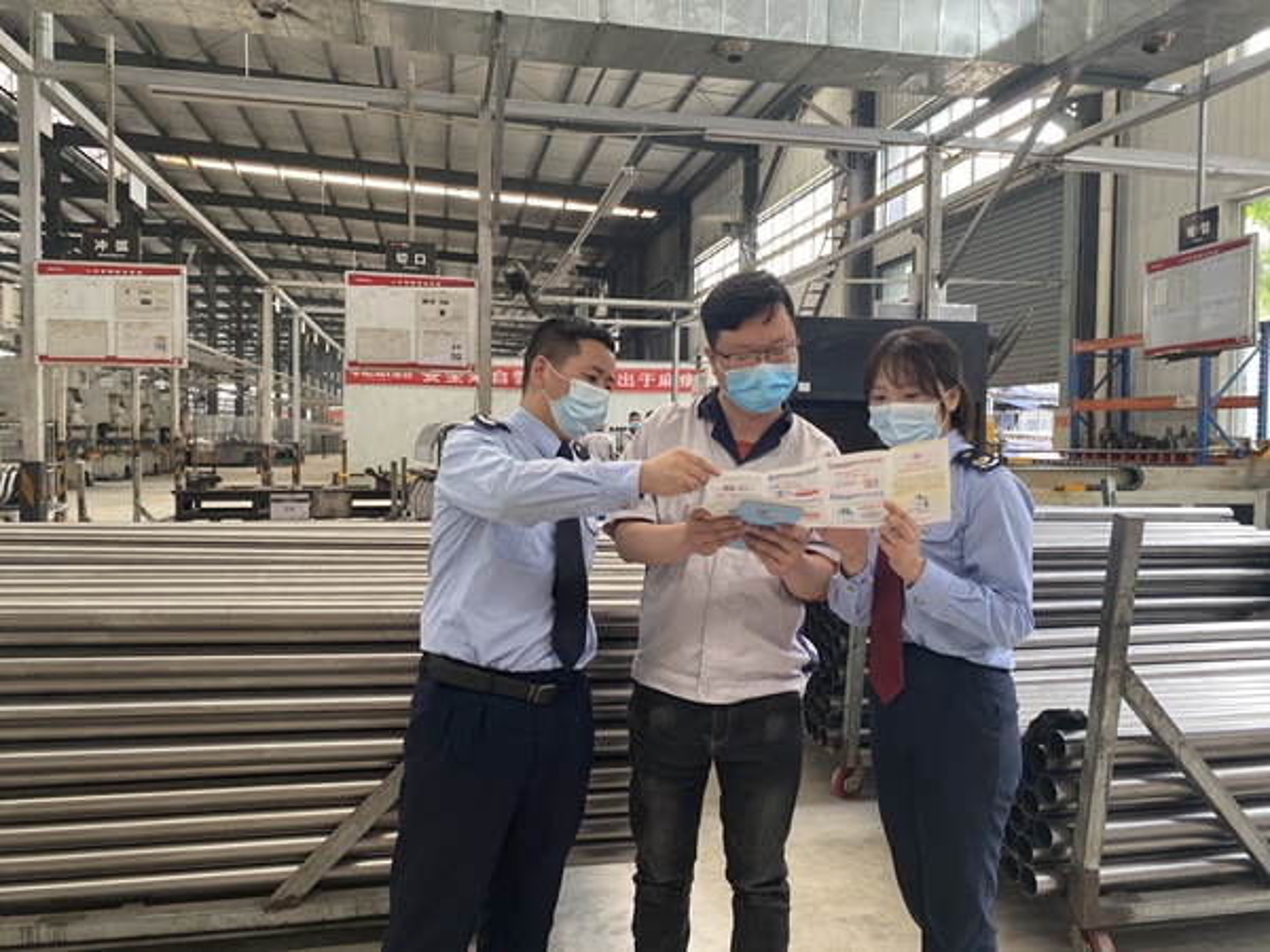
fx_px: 954
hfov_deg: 67.3
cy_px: 476
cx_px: 635
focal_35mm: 26
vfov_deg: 53.1
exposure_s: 1/121
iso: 125
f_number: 1.8
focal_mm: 4.25
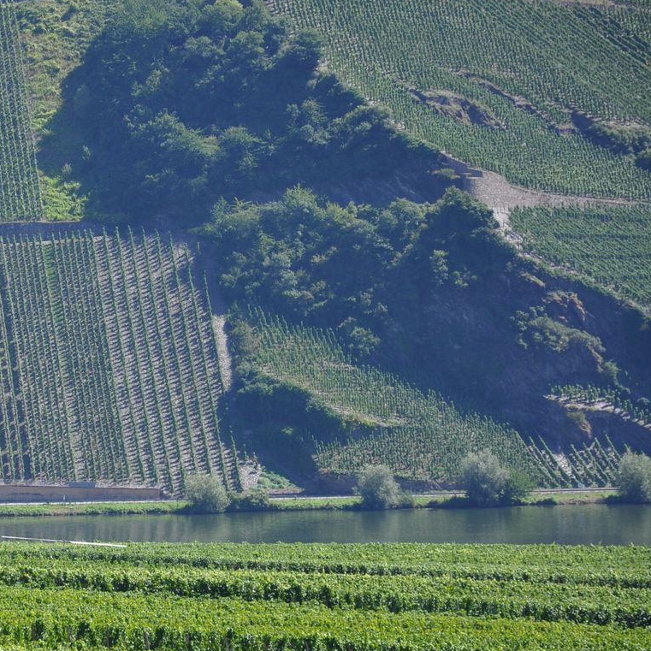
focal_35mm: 281
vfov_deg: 6.2
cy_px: 388
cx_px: 19
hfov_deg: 6.2
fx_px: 5977
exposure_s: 1/500
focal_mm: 105
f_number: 5.6
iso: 220
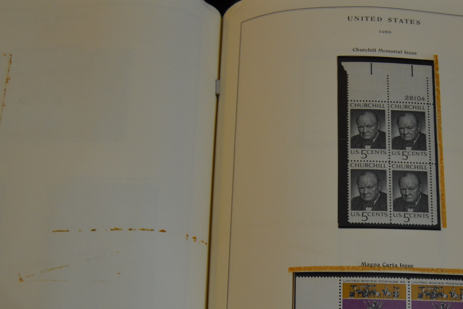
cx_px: 352
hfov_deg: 31.3
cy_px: 219
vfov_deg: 21.4
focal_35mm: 63
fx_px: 810
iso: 900
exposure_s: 1/60
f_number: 4
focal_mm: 26
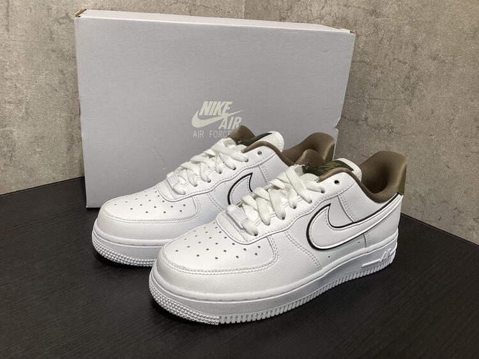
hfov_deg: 58.3
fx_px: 429
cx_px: 240
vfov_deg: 45.5
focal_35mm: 31
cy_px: 180
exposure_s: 1/120
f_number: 2.4
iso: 80
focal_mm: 3.3
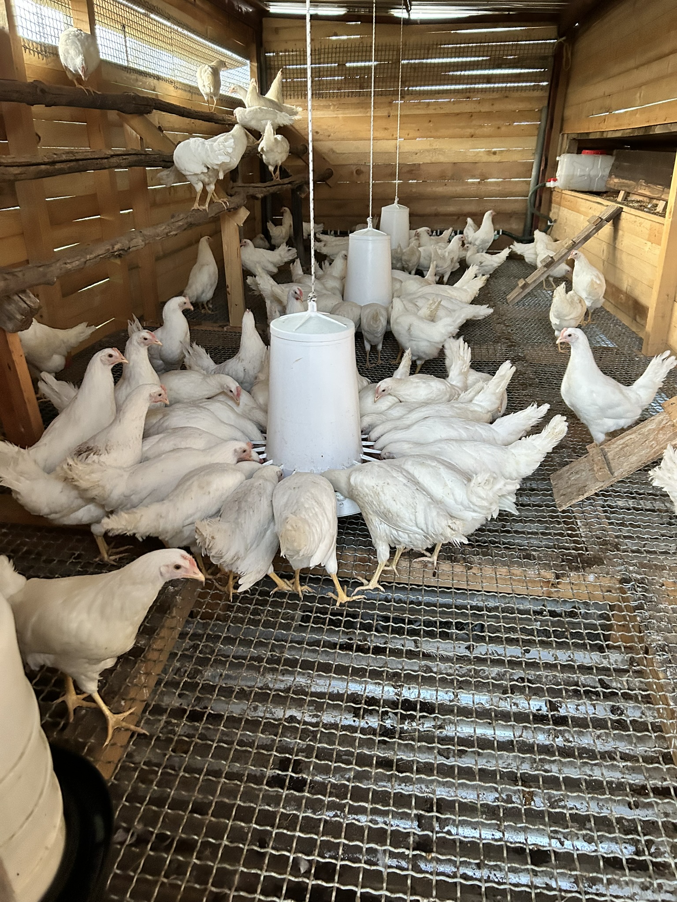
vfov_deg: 67.3
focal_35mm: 26
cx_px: 338
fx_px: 678
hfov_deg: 53.1
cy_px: 451
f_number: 1.5
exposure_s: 1/55
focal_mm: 5.7
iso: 500
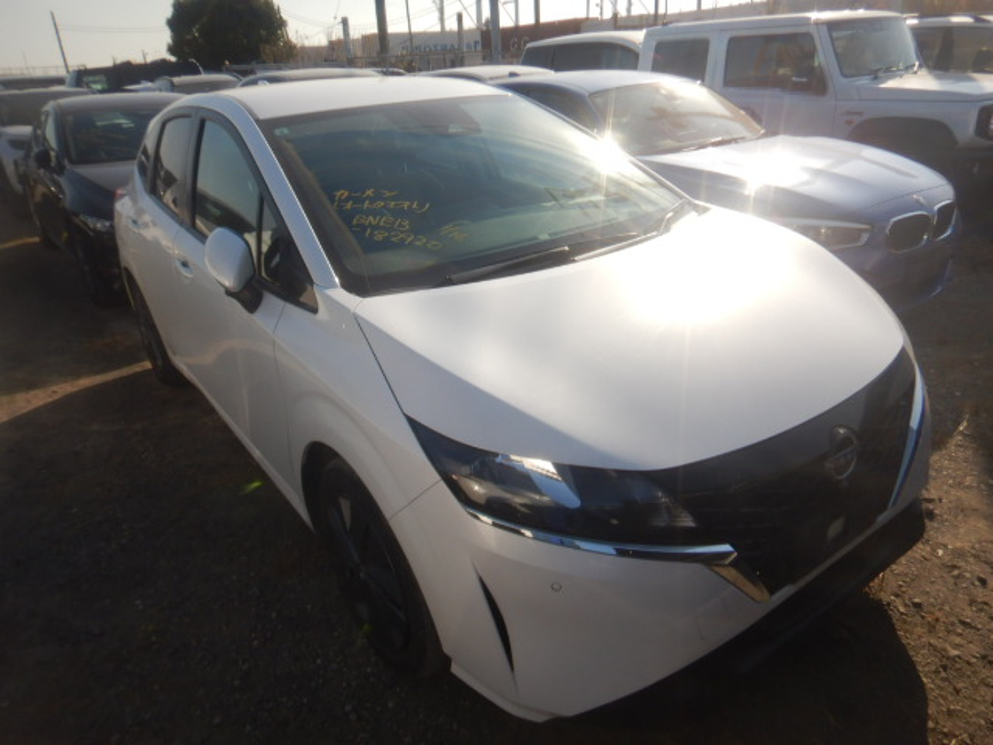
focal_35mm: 24
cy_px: 372
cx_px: 496
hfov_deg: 71.6
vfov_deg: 56.8
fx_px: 688
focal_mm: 4.3
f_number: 2.8
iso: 125
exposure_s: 1/640
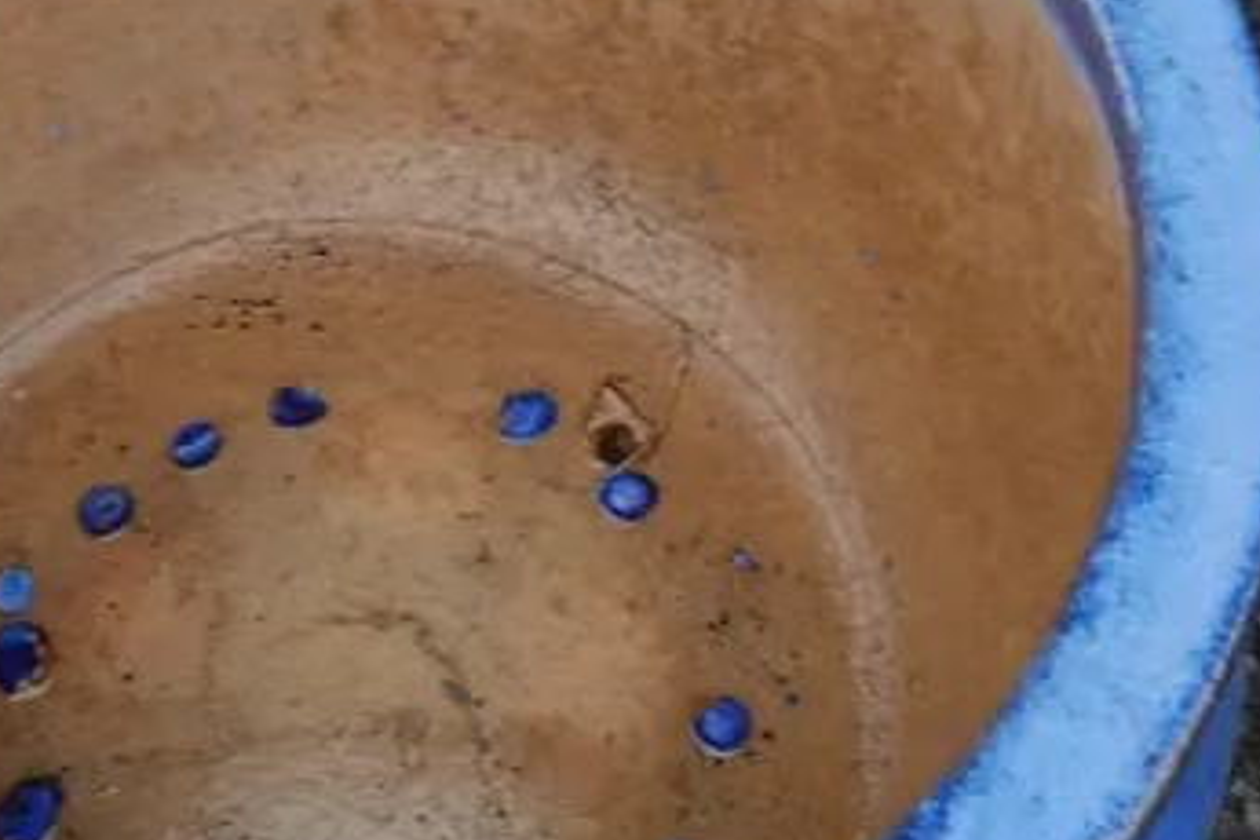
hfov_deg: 19.5
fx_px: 3675
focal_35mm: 105
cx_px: 590
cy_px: -460
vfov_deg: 12.3
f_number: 4.5
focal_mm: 17
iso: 200
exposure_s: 1/125
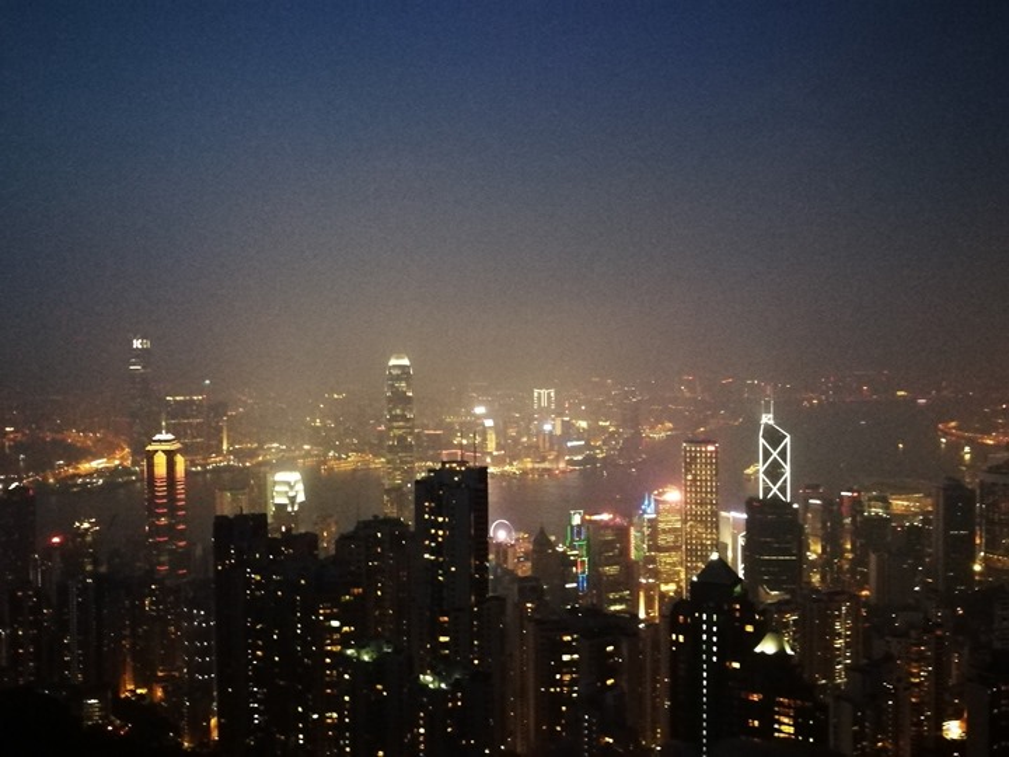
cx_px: 504
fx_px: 904
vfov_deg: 45.4
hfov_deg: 58.4
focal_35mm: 31
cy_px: 378
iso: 3200
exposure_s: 1/17.1
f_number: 2.2
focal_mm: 4.5
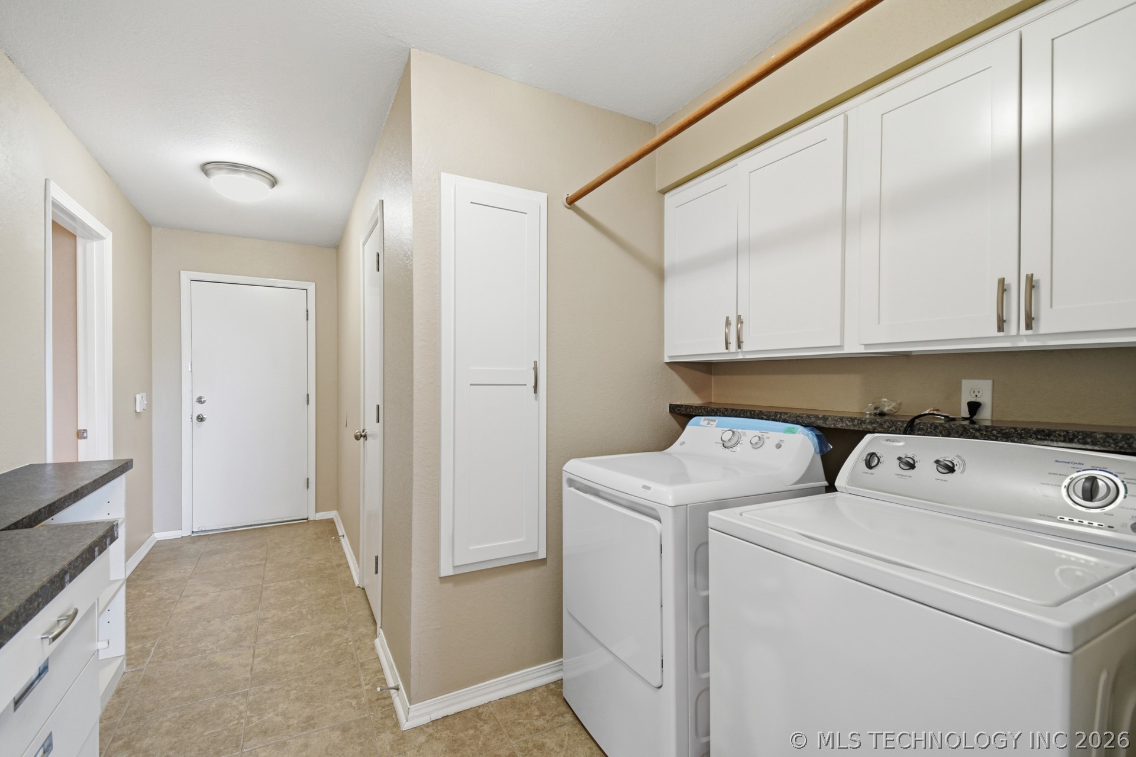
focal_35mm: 15
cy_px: 378
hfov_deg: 100.4
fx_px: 473
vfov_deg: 77.3
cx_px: 568
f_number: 13
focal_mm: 10
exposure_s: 1/8
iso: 250
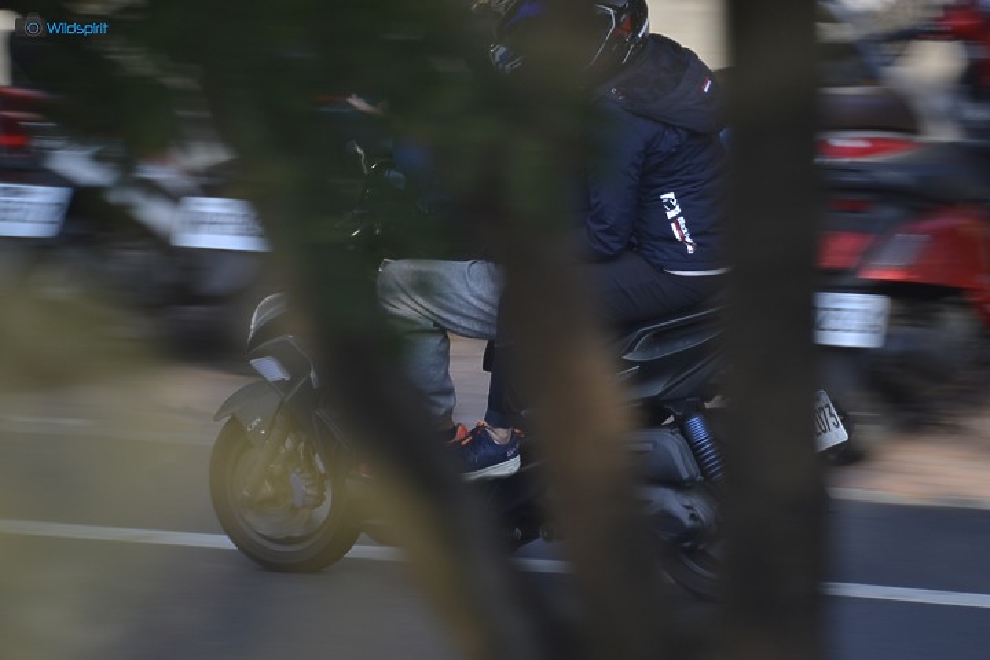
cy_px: 330
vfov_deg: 3.1
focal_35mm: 450
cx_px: 495
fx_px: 12374
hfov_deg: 4.6
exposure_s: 1/125
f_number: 5.6
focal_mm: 300
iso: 220
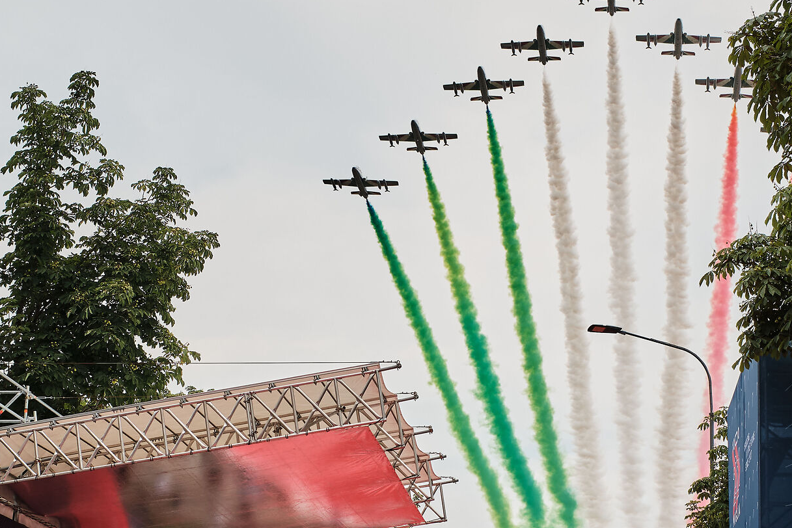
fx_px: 1518
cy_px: 481
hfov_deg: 29.2
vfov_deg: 19.4
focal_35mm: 69
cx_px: 356
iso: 400
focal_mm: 23
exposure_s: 1/950
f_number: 5.6
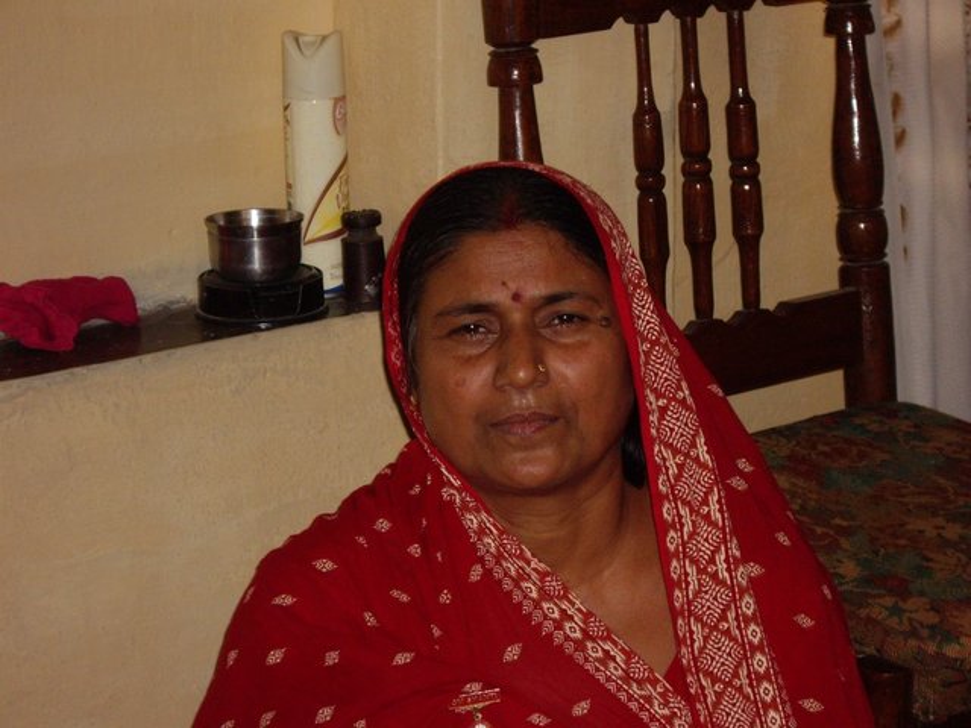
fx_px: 3198
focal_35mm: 114
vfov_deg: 13.0
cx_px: 486
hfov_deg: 17.3
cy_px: 364
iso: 200
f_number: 5.2
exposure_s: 1/125
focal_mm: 18.6
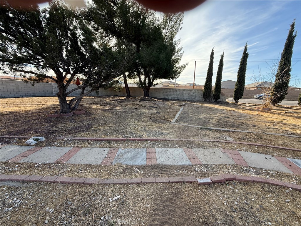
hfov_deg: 102.1
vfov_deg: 85.7
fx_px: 122
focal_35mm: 14
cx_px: 150
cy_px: 113
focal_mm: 2.22
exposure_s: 1/479
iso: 64
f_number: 2.2
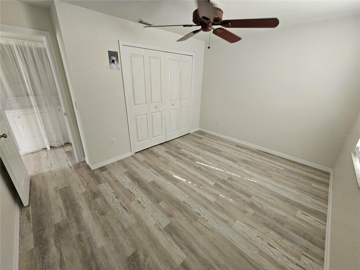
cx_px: 180
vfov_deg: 89.9
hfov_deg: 106.2
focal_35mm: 13
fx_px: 135
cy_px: 135
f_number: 2.2
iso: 125
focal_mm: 2.2
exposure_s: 1/60
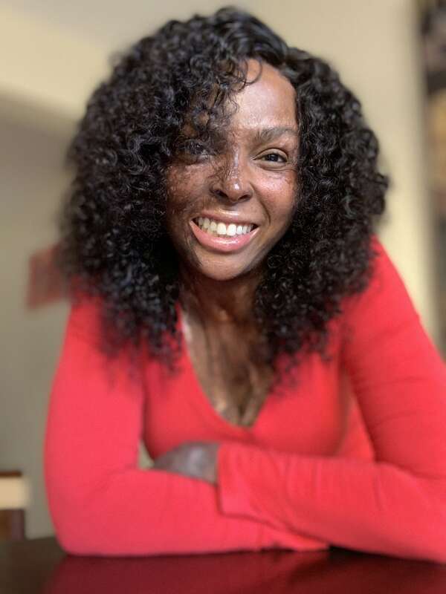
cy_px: 297
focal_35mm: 32
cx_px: 223
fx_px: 550
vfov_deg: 56.8
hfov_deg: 44.2
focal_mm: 2.87
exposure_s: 1/31
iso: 250
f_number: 2.2
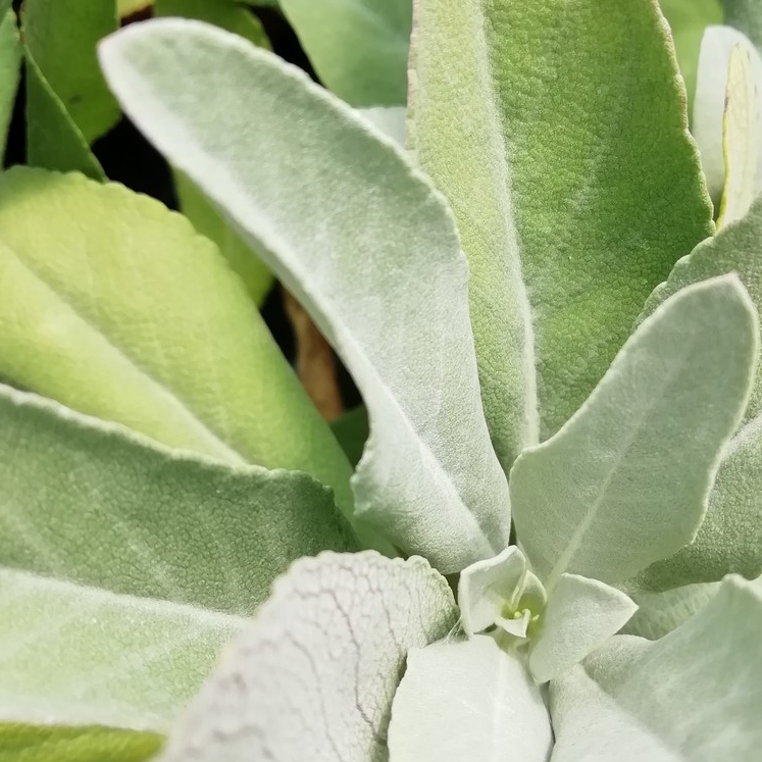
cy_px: 387
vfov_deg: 40.9
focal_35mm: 41
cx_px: 506
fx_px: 1021
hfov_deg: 40.4
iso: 50
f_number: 2.2
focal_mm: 3.21
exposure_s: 1/510
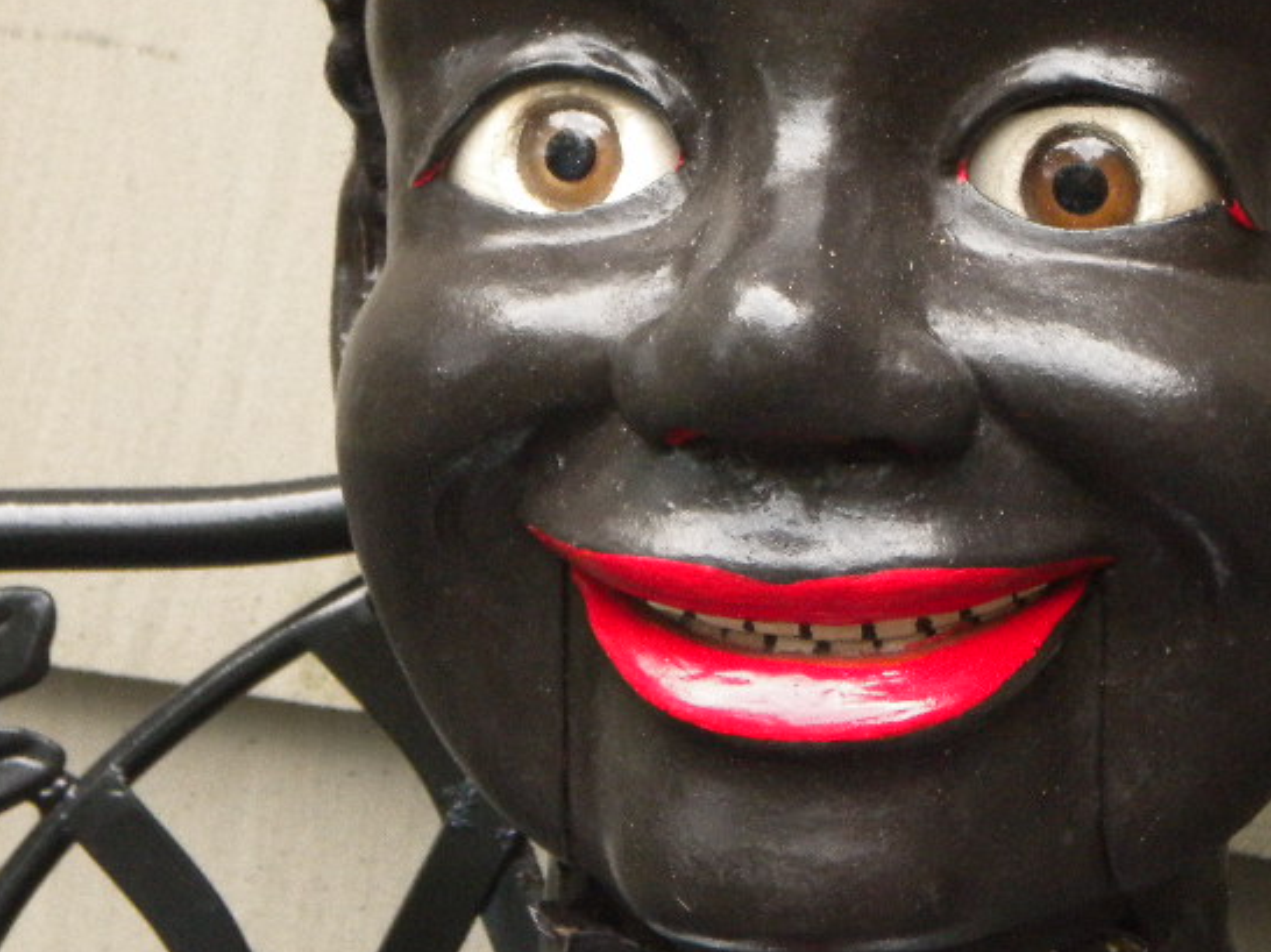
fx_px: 7230
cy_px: 286
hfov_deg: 10.0
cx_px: 694
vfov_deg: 7.5
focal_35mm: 197
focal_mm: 18.9
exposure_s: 1/127
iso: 384
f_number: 5.9
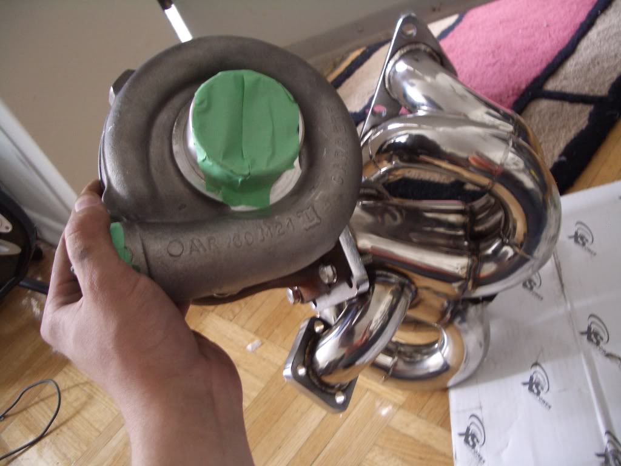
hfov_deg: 52.6
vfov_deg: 40.7
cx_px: 310
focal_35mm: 35
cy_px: 233
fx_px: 628
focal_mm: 5.8
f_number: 2.6
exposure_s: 1/25
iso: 200
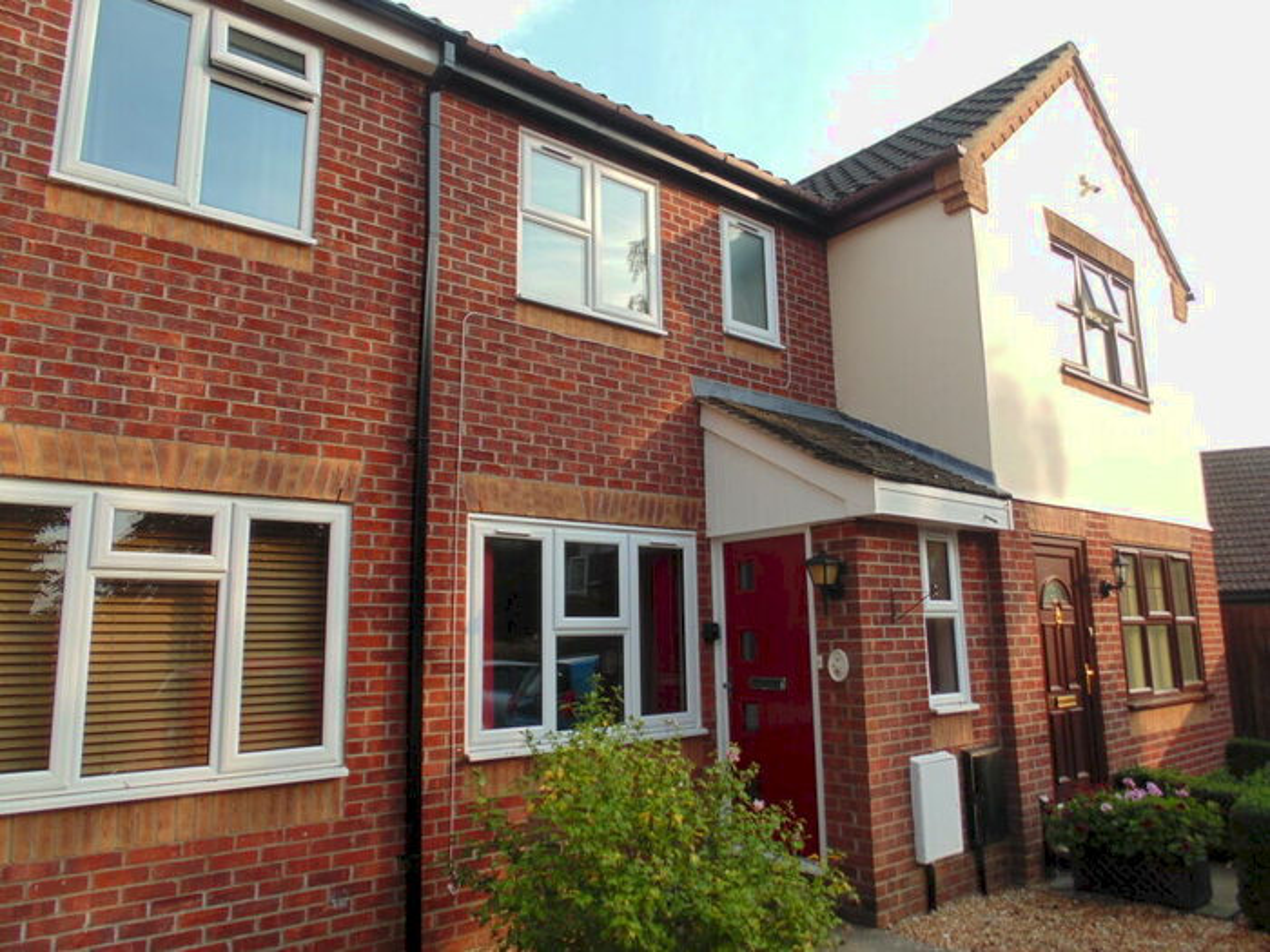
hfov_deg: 71.6
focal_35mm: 24
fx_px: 881
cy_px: 476
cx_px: 635
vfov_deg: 56.8
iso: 80
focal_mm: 4.3
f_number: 3.1
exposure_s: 1/320
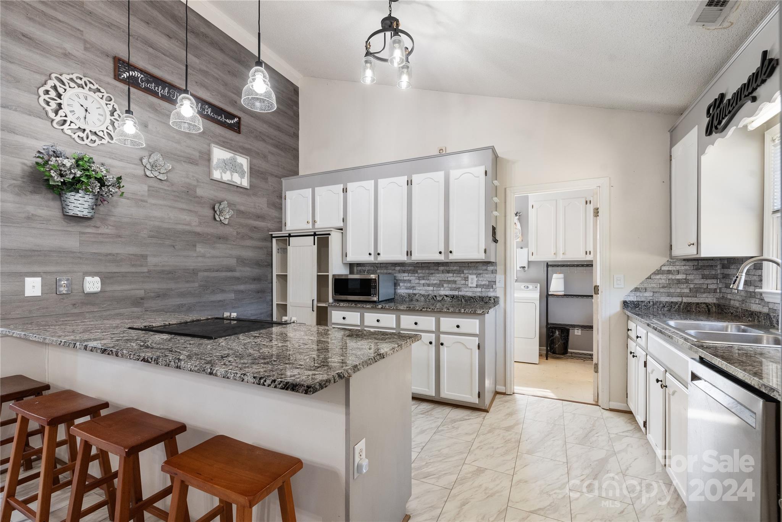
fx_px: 326
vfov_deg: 77.3
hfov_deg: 100.4
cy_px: 261
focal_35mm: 15
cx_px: 391
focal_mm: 15
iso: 500
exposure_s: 1/20
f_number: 7.1
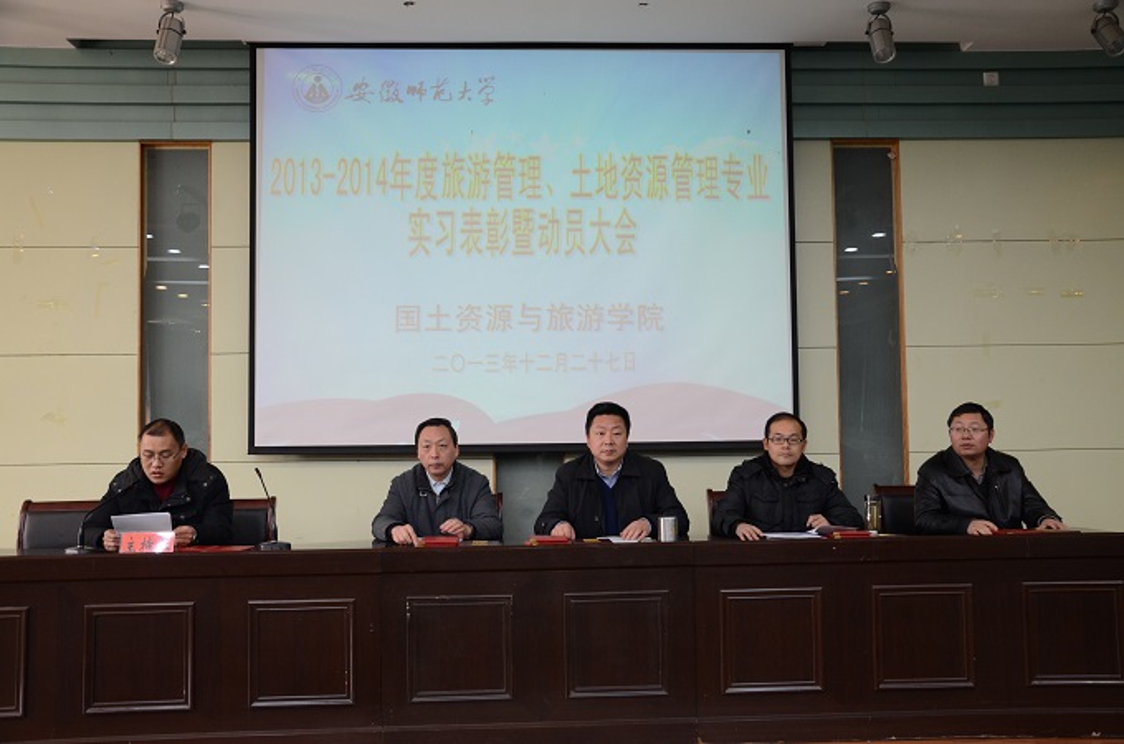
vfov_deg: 36.7
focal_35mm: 36
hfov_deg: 53.2
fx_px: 1121
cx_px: 562
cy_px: 372
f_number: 4.5
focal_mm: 24
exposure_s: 1/40
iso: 800
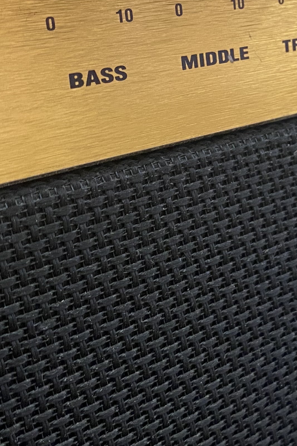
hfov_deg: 19.4
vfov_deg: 29.4
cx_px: 303
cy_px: 137
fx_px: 841
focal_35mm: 68
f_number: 1.8
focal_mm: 4.25
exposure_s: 1/60
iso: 320
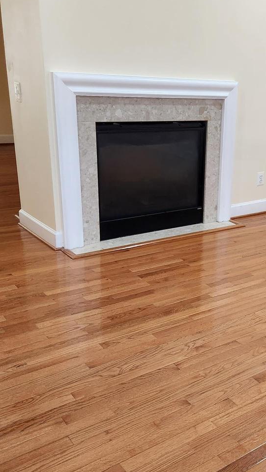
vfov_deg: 50.4
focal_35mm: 40
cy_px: 253
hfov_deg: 28.1
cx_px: 259
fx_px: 502
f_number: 1.8
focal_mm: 5.4
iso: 250
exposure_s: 1/120
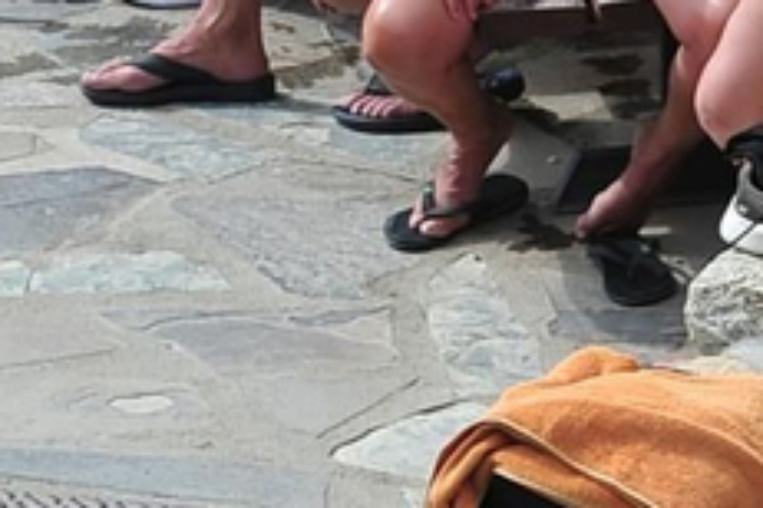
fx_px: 19074
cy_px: 675
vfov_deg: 1.5
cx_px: 1638
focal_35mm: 900
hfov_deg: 2.3
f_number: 5.6
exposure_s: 1/500
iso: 160
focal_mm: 130
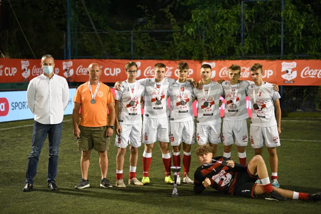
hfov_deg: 26.0
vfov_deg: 17.5
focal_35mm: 78
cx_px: 160
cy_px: 107
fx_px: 696
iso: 4000
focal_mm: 78
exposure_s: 1/125
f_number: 2.8
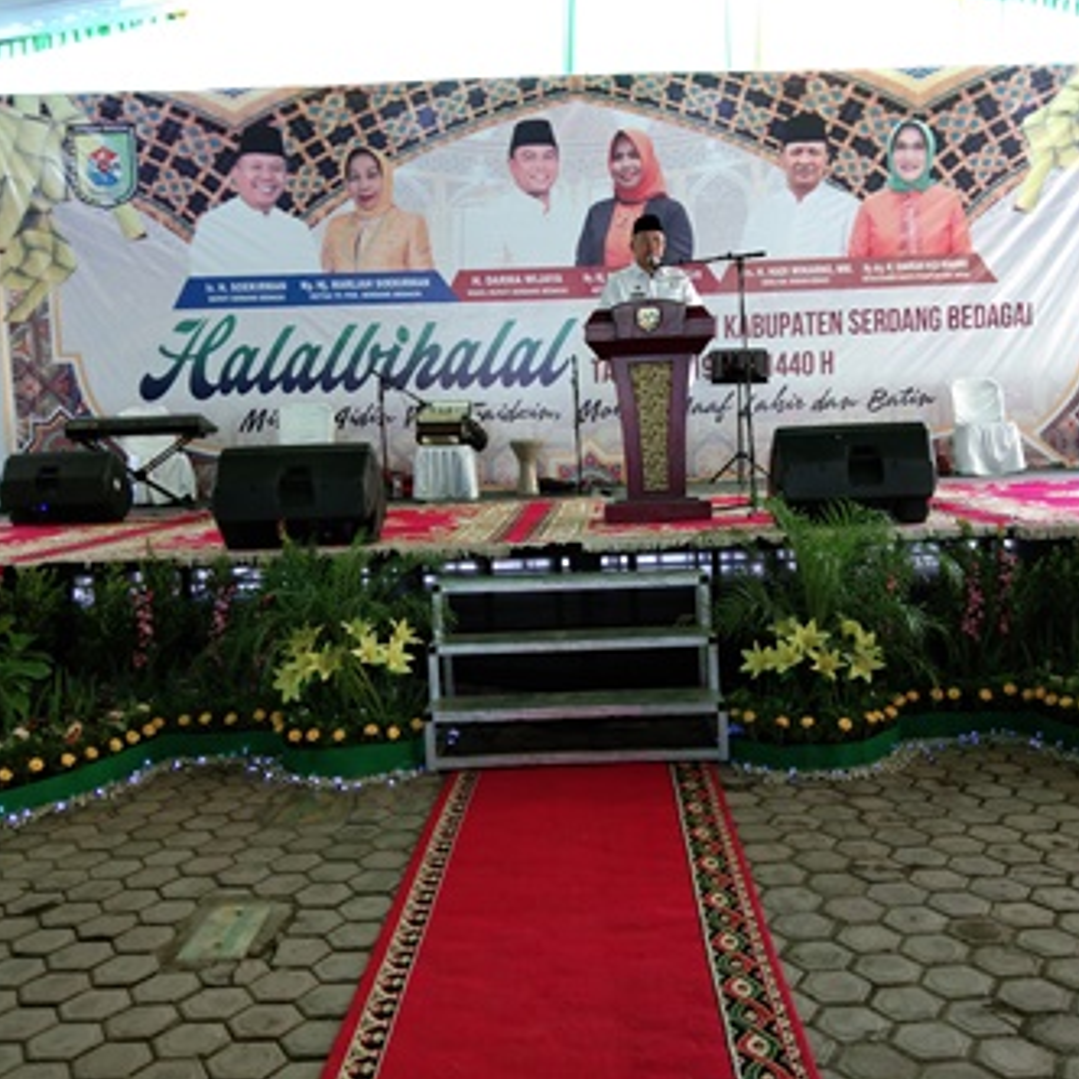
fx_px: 1305
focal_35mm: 37
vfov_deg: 44.9
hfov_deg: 44.9
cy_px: 536
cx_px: 588
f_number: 2.2
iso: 100
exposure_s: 1/25
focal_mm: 3.69
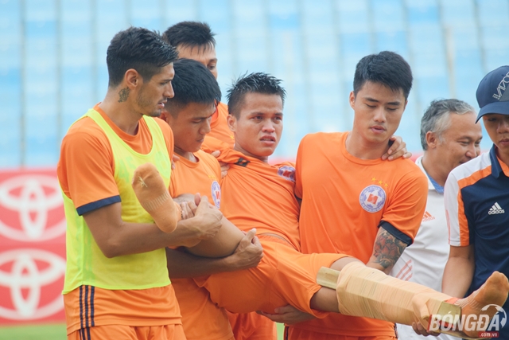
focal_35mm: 450
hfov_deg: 4.6
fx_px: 6364
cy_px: 170
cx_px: 254
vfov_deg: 3.1
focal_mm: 300
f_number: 5.6
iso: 1000
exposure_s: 1/500
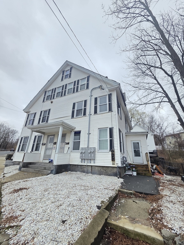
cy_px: 122
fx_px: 92
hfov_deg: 89.9
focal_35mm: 13
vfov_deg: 106.2
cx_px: 92
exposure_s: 1/697
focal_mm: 2.2
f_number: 1.9
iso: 40
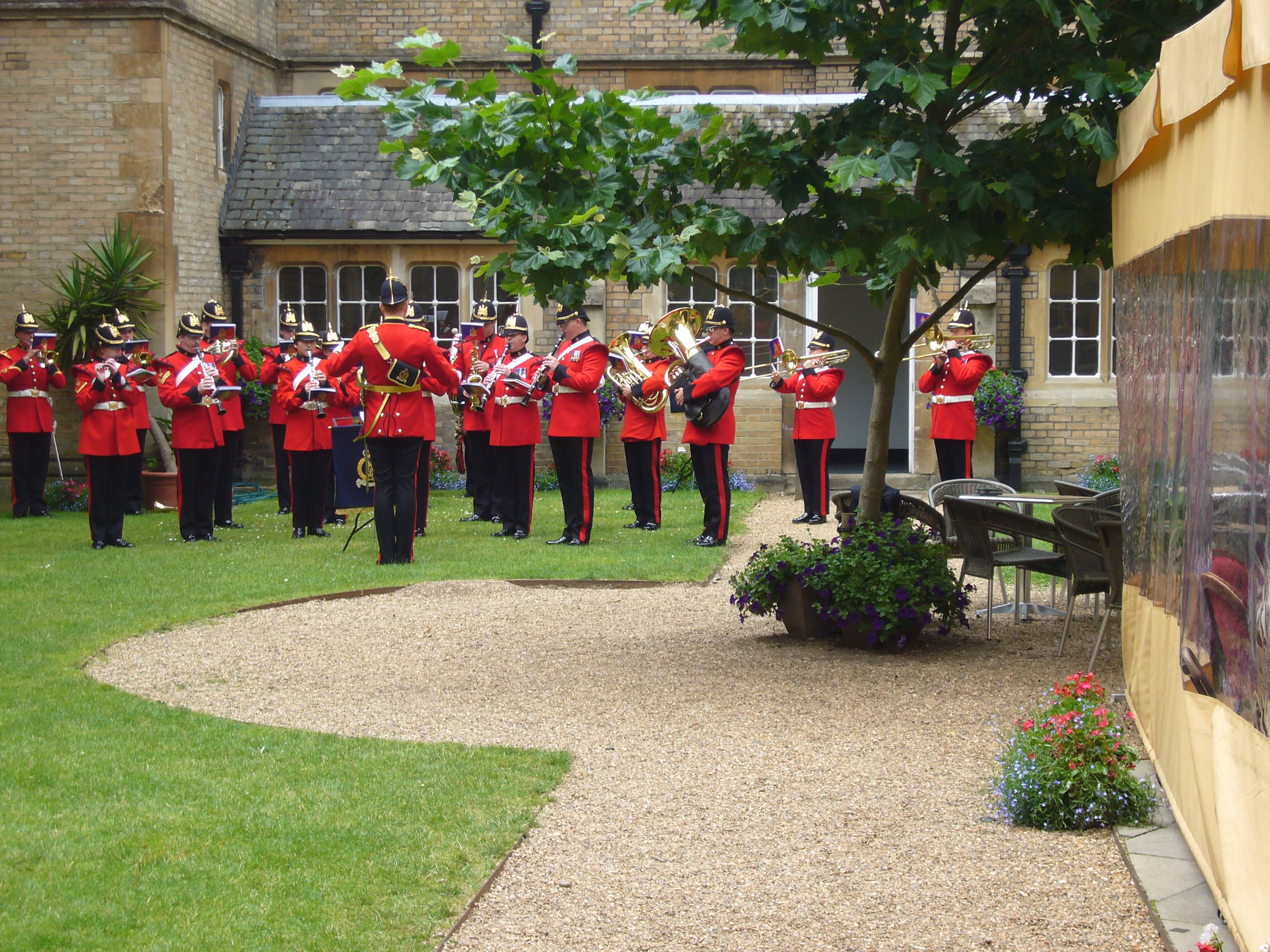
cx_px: 635
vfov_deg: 20.2
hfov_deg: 26.7
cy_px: 476
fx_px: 2678
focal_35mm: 73
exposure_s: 1/125
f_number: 4.5
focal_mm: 12
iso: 80
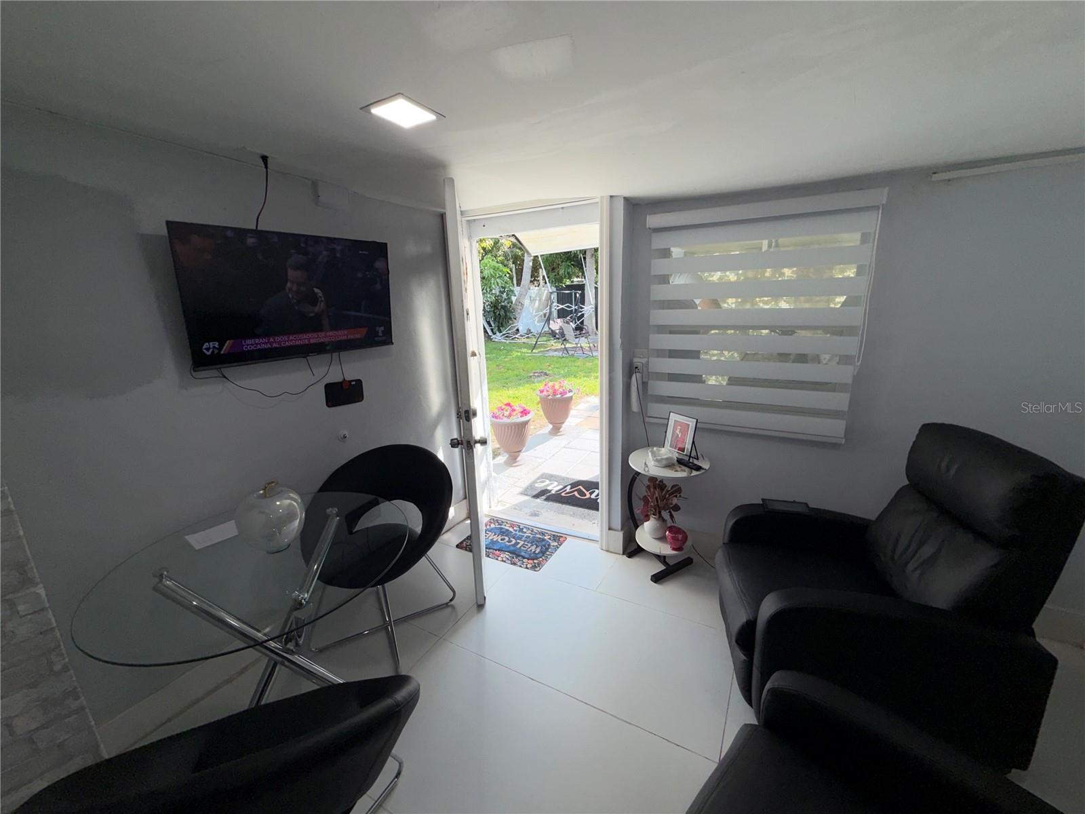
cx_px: 542
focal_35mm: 14
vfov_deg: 85.7
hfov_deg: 102.1
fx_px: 439
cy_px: 407
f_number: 2.2
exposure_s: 1/212
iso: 16
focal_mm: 2.22
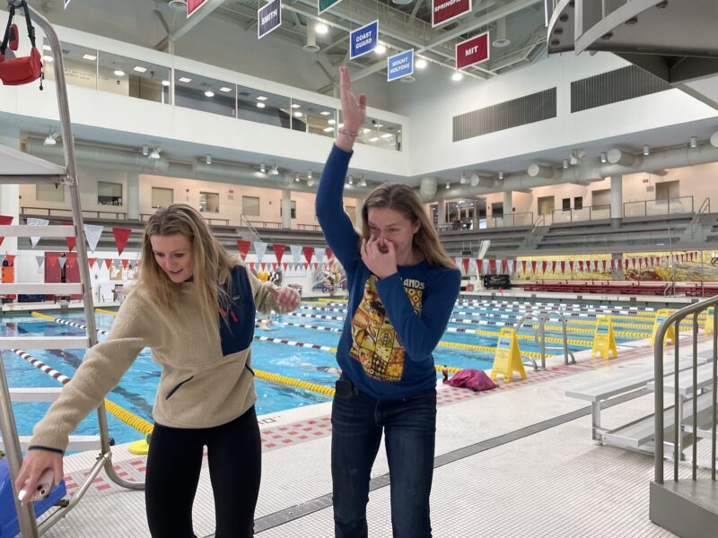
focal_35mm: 26
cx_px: 359
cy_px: 269
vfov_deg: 53.1
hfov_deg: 67.3
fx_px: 539
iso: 125
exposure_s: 1/120
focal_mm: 4.2
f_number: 1.6
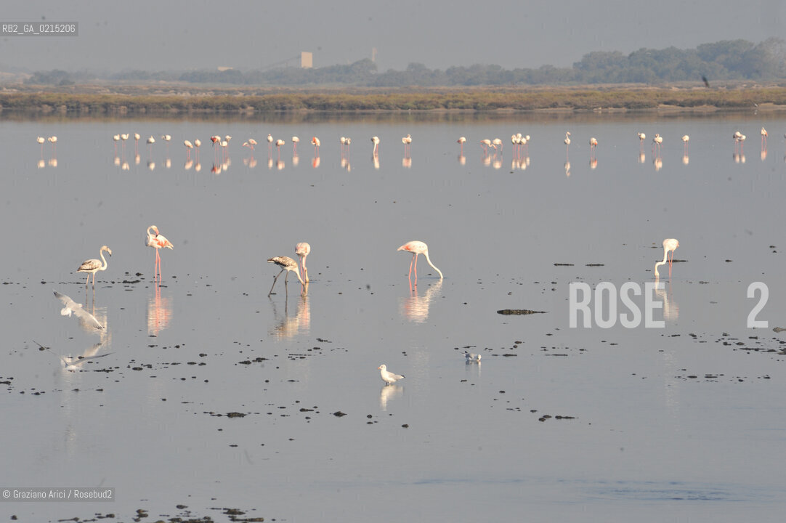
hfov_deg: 9.4
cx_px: 393
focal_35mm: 220
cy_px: 262
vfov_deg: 6.2
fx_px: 4800
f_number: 13
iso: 800
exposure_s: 1/640
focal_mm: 220
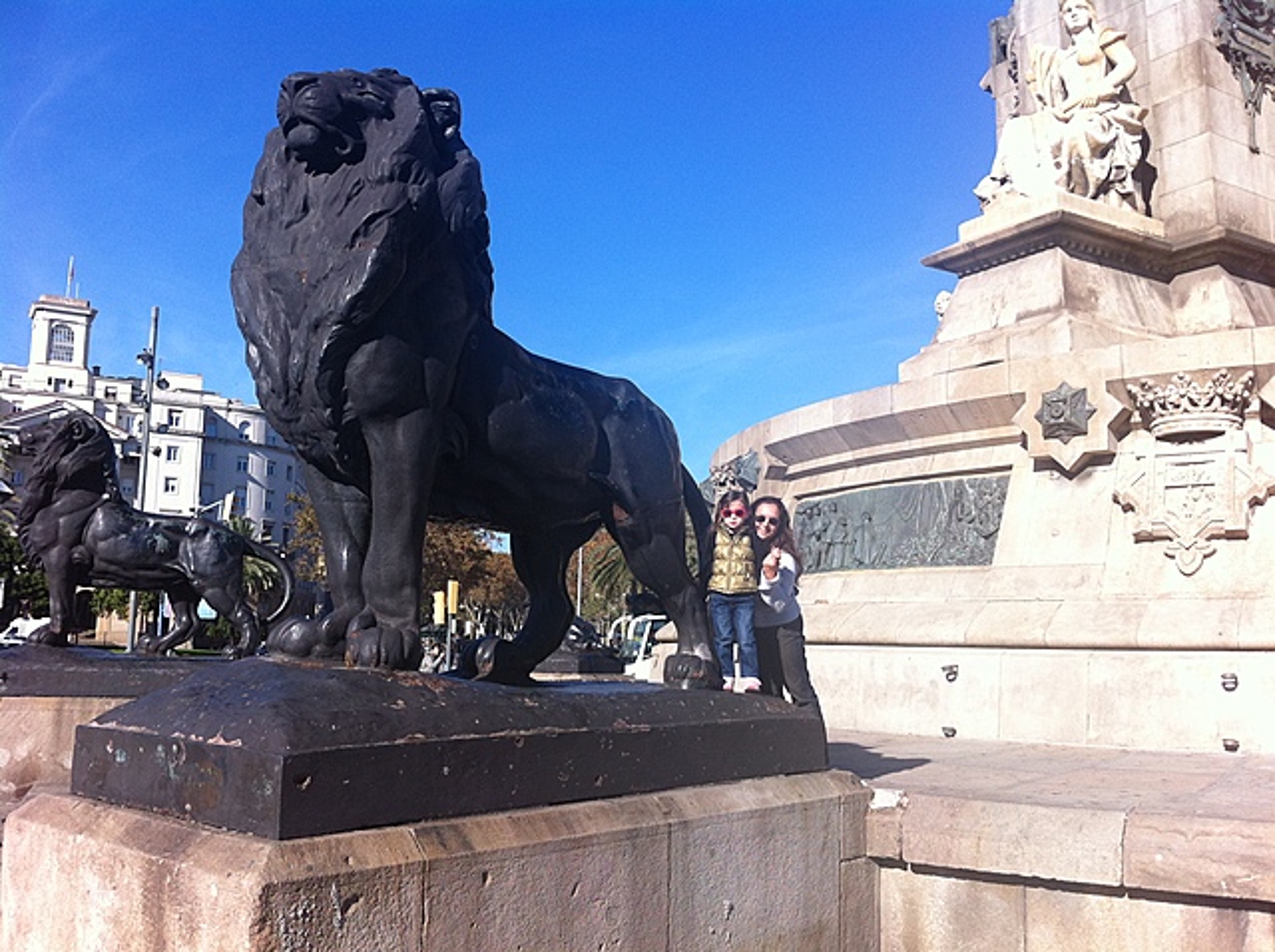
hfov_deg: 52.7
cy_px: 476
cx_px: 638
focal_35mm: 35
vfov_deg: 40.6
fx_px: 1287
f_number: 2.8
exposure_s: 1/914
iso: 80
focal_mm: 3.85
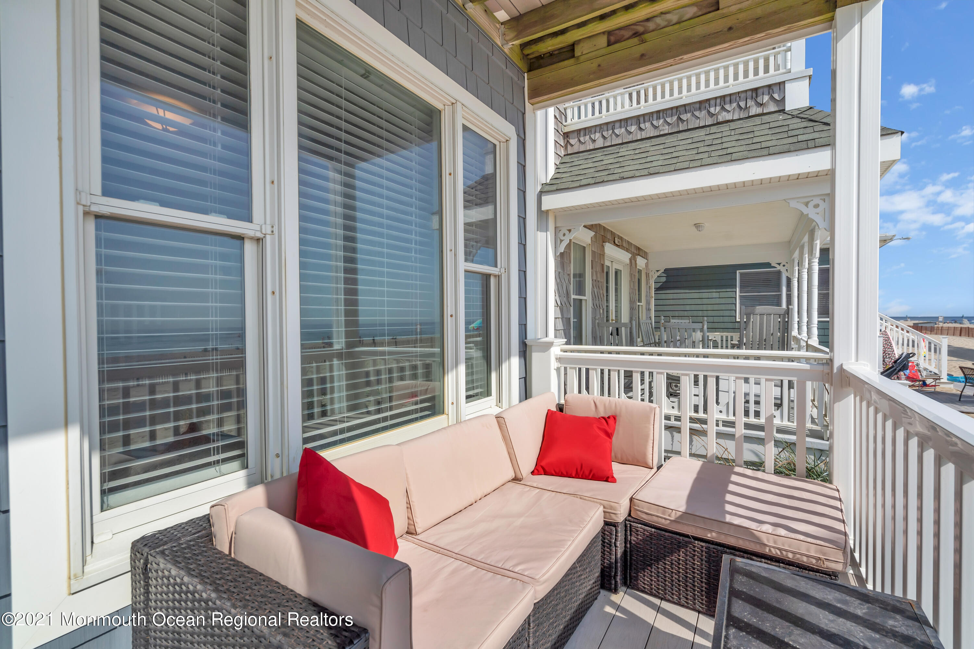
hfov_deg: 96.7
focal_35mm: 16
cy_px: 324
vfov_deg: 73.7
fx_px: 433
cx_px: 487
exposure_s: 1/400
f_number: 8
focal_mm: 16
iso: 100
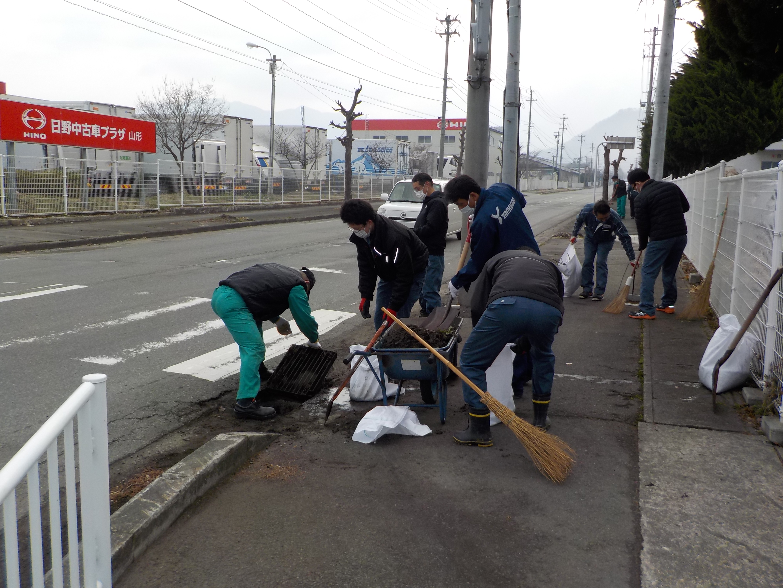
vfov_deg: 46.8
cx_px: 392
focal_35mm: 30
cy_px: 294
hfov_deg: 60.0
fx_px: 679
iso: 125
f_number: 3.3
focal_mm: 4.1
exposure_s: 1/640
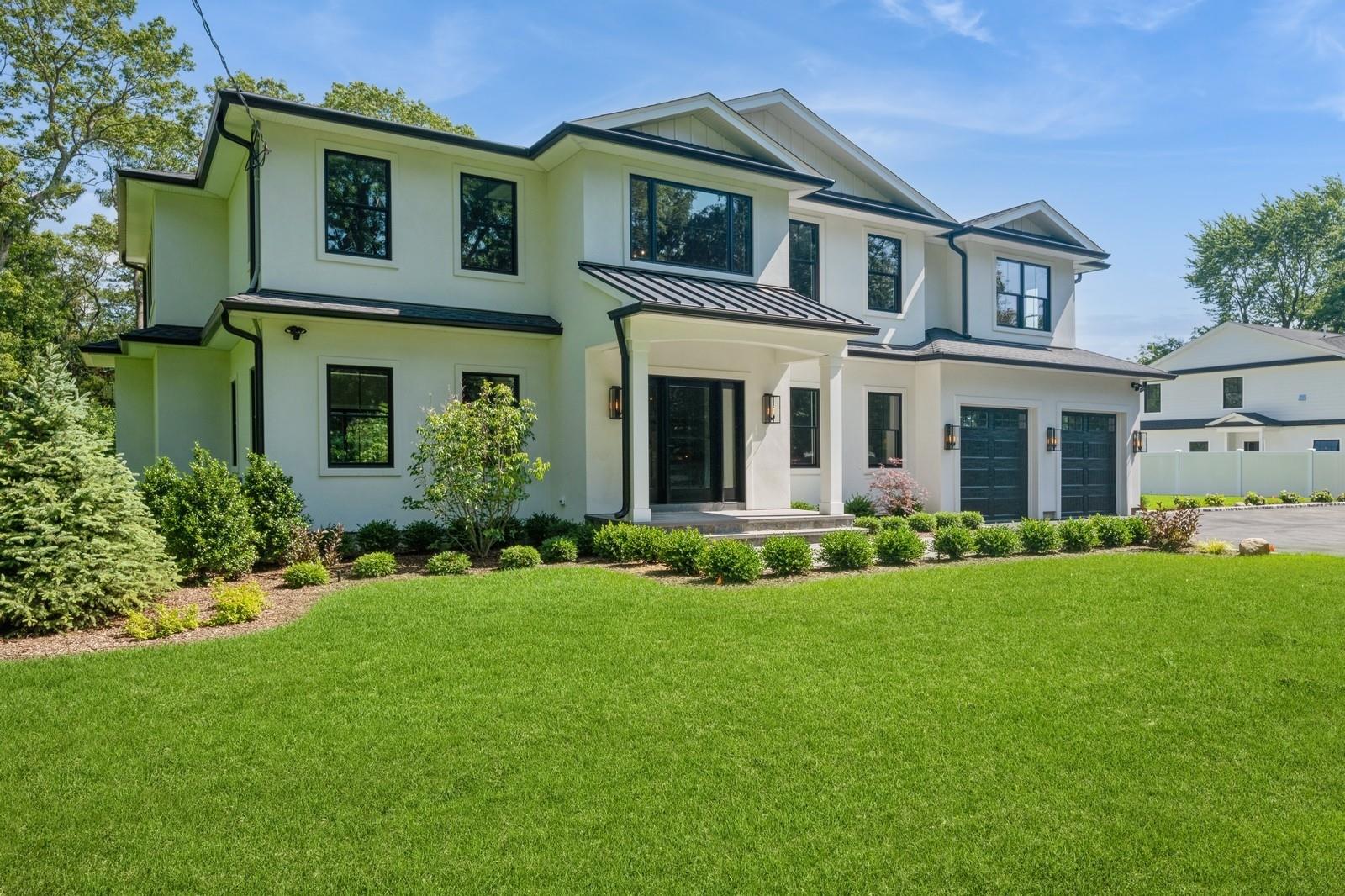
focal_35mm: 24
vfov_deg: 53.1
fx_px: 896
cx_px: 672
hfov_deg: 73.8
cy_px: 448
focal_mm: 24
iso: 400
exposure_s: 1/320
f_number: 11
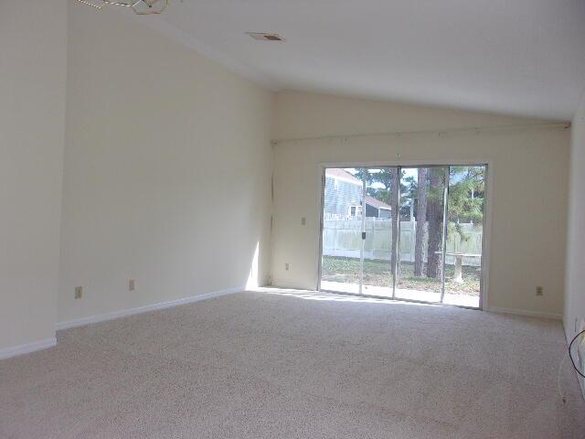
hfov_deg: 65.3
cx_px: 292
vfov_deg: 51.4
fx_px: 456
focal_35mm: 27
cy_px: 220
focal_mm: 4.9
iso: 80
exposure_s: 1/220
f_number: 3
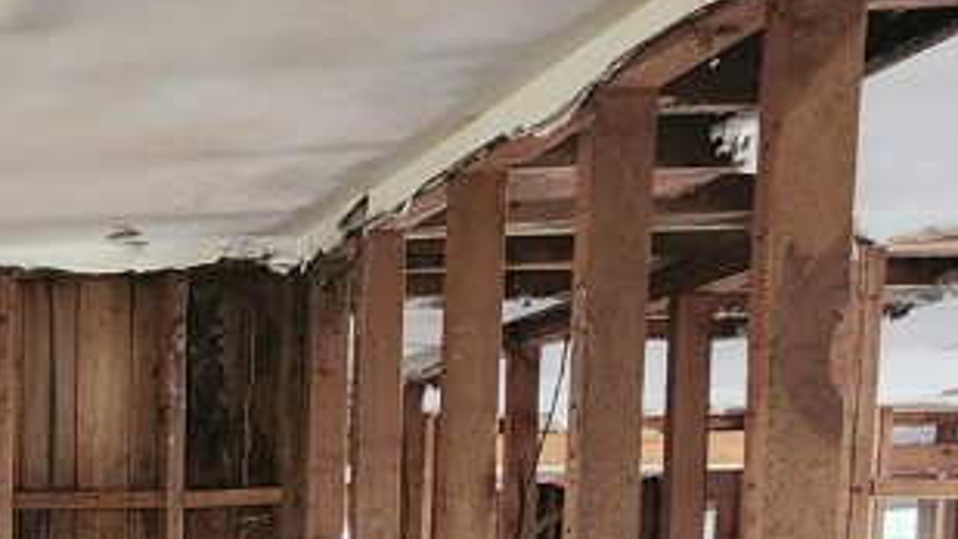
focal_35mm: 47
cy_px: 657
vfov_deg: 23.2
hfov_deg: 31.3
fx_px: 1194
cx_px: -347
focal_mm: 2.2
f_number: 2.2
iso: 500
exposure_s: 1/30
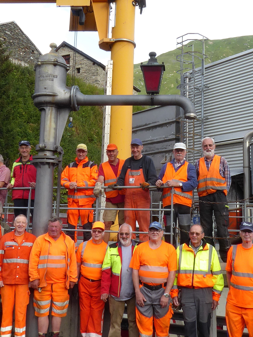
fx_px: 409
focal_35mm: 42
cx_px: 135
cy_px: 151
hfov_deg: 34.3
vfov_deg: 44.7
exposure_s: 1/60
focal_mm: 4.3
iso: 160
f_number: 8
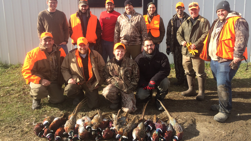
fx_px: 220
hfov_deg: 59.5
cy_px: 55
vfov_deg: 35.5
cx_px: 126
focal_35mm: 33
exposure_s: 1/933
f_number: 2.2
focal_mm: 4.12
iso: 32
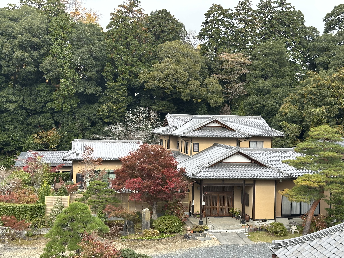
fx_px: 477
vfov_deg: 30.3
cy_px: 129
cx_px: 172
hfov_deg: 39.7
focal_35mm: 48
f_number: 1.78
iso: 64
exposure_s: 1/631
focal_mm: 6.86
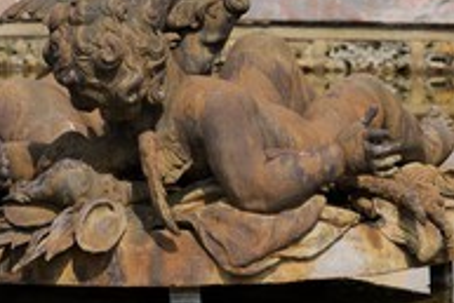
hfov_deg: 5.9
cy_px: -23
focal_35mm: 348
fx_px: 4392
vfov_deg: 4.0
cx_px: 96
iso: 100
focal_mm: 160
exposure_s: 1/250
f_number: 8
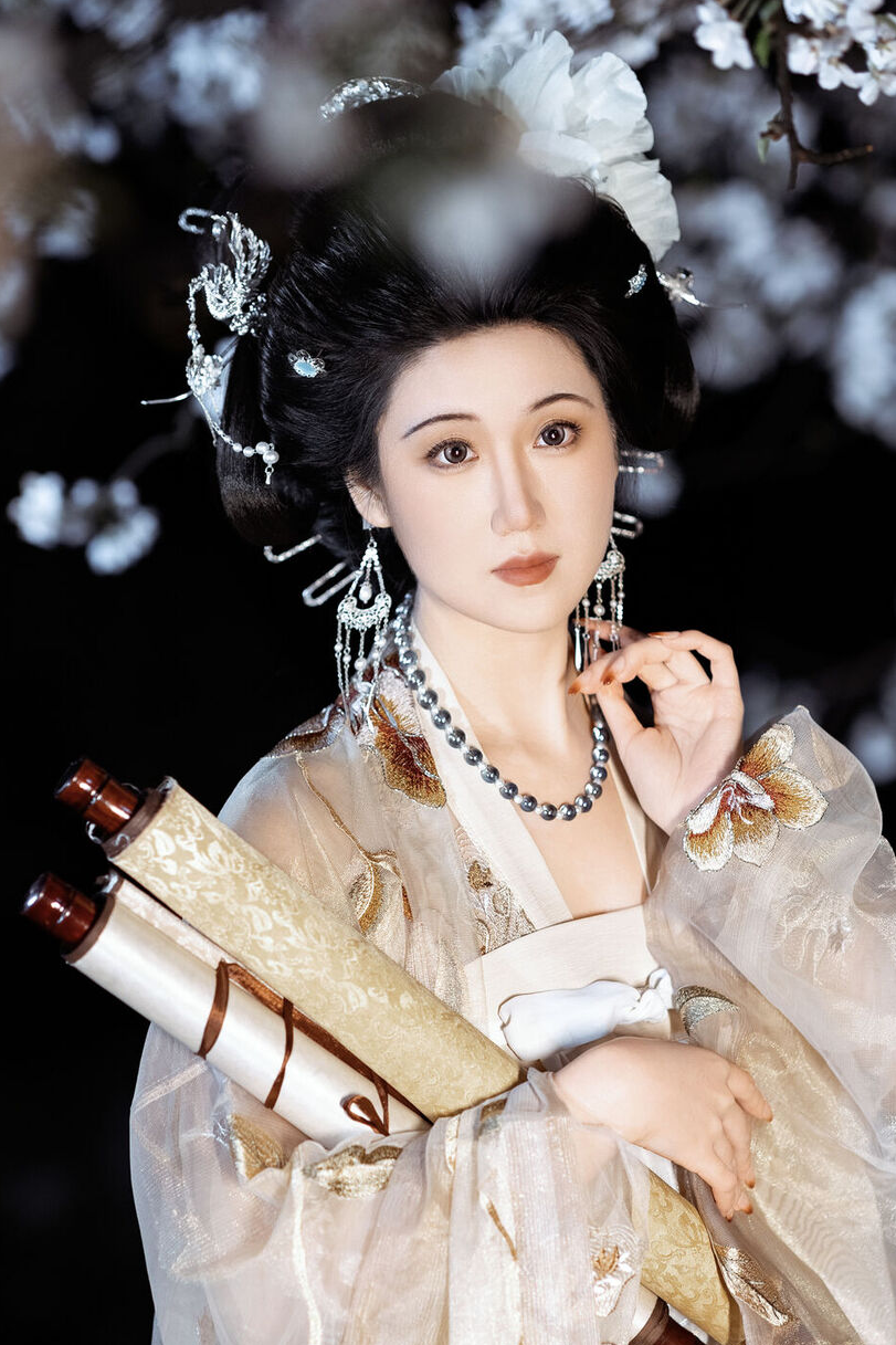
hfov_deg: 12.4
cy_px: 806
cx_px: 445
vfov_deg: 18.6
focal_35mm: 110
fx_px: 4108
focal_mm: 85
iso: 320
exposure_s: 1/160
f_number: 2
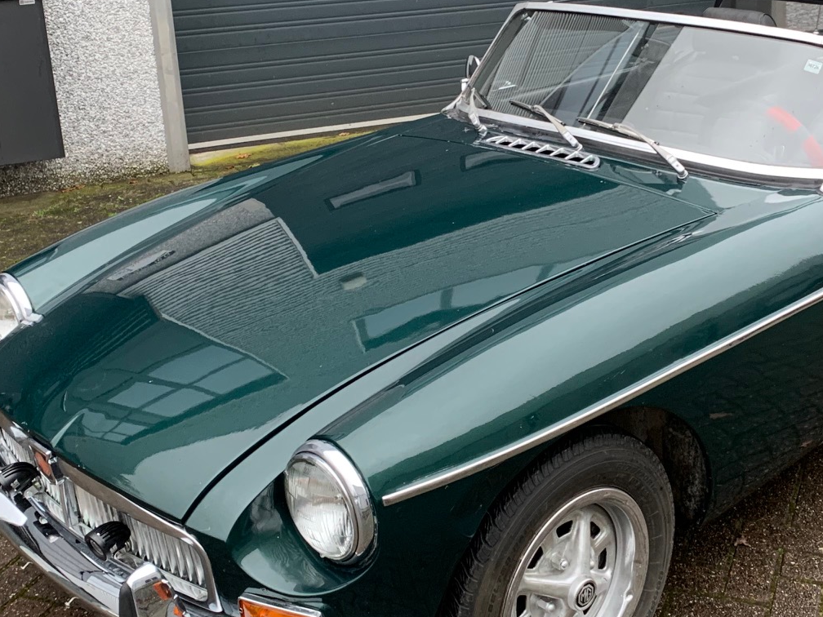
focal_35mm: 52
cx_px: 552
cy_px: 247
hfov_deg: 36.4
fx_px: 1236
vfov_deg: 28.0
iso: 160
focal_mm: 4.25
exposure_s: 1/60
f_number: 1.8
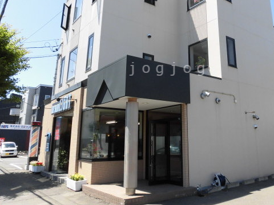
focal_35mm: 32
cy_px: 69
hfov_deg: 56.2
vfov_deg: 43.6
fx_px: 253
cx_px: 168
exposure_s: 1/800
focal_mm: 4.3
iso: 100
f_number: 3.1
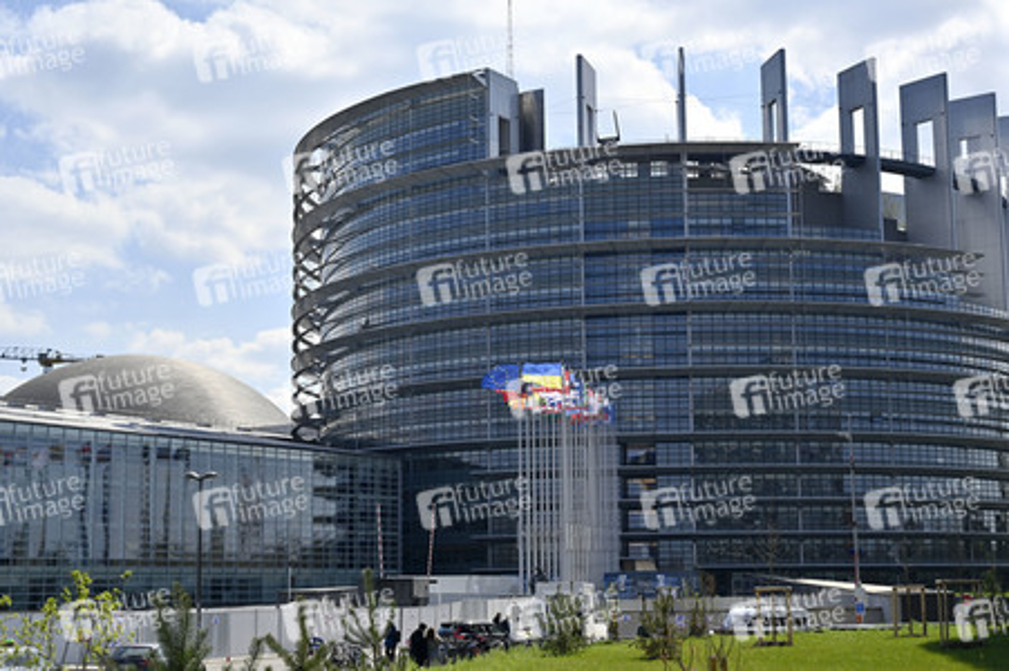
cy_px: 336
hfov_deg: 36.9
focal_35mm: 54
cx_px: 504
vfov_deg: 25.0
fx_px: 1512
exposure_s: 1/1600
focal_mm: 54
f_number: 4
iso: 80
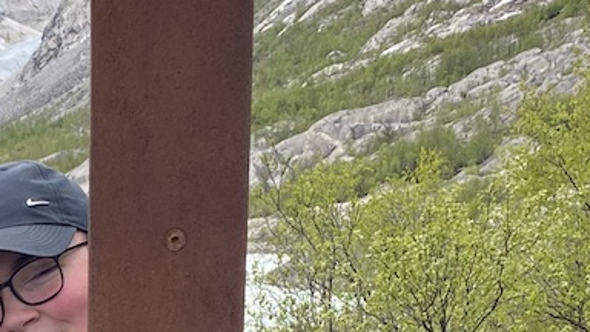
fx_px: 1846
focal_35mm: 118
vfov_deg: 9.4
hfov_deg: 17.3
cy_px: 715
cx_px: -131
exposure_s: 1/600
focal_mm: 4.25
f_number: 1.8
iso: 32
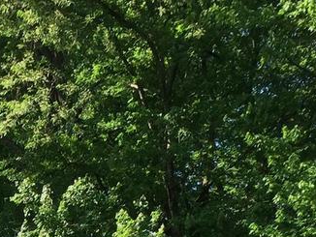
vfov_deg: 11.5
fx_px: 1169
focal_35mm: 128
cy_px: 227
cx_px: -100
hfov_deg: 14.7
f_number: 2.2
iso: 32
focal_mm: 4.15
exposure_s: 1/670
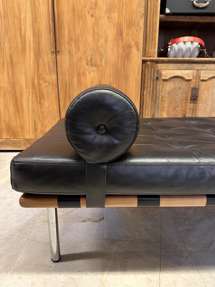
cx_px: 108
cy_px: 144
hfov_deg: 56.8
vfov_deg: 71.6
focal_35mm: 24
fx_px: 199
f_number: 1.78
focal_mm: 6.86
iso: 250
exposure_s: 1/50
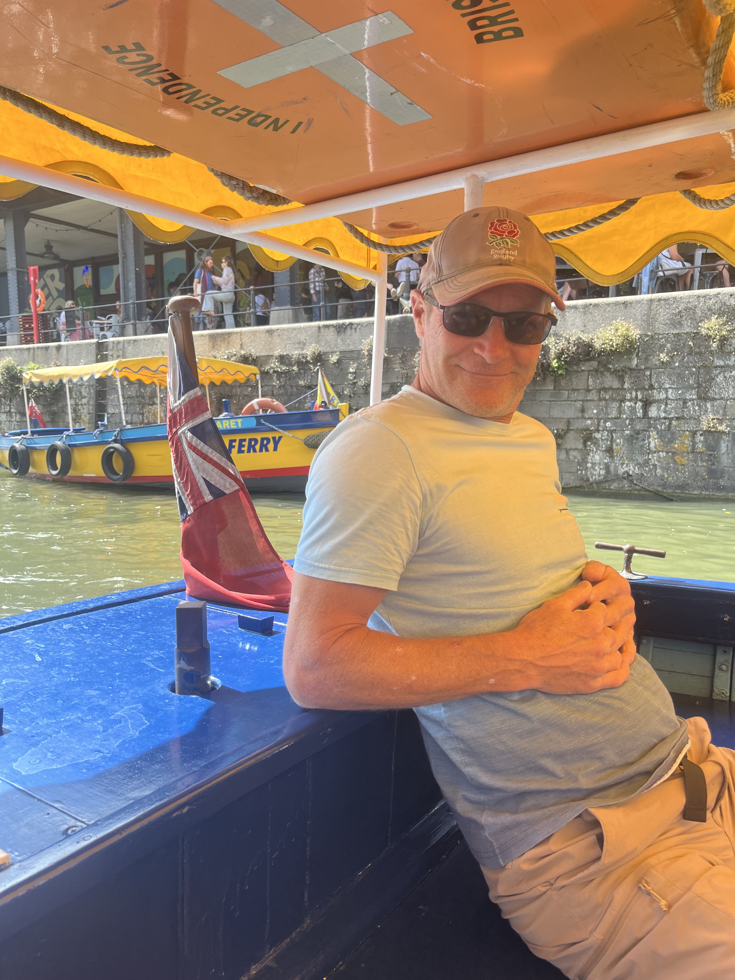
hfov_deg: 53.1
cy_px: 490
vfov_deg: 67.3
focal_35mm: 26
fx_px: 736
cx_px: 368
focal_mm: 5.1
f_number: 1.6
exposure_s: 1/425
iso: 50
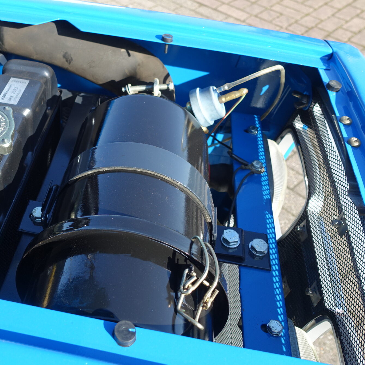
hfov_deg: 41.7
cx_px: 96
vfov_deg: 42.6
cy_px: 141
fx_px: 465
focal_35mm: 39
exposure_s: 1/250
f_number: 4
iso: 125
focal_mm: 8.8
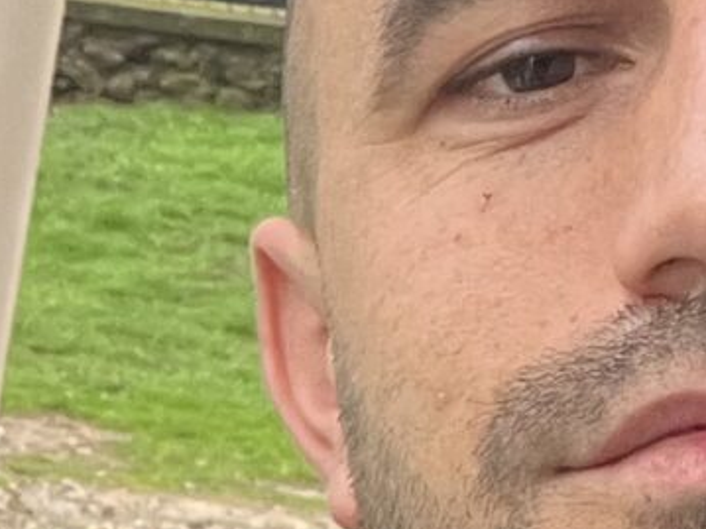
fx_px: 3344
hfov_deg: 11.3
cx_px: -545
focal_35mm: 164
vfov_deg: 8.8
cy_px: 842
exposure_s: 1/60
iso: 160
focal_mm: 2.71
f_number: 2.2
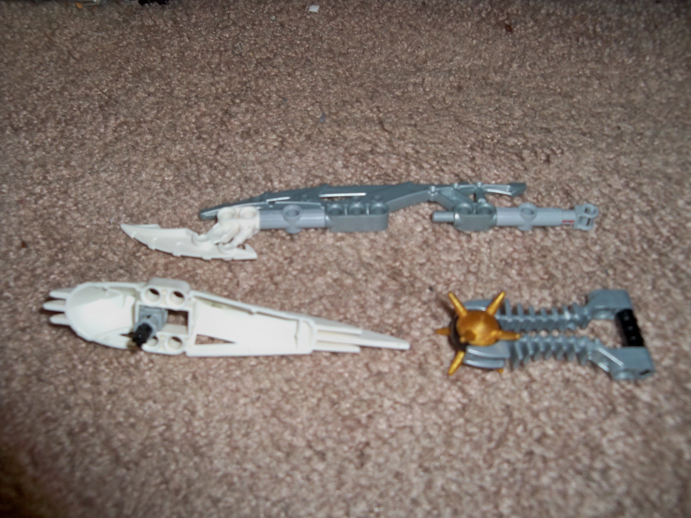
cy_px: 259
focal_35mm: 35
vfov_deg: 40.7
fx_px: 699
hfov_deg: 52.6
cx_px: 346
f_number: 3.5
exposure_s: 1/30
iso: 200
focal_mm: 6.2
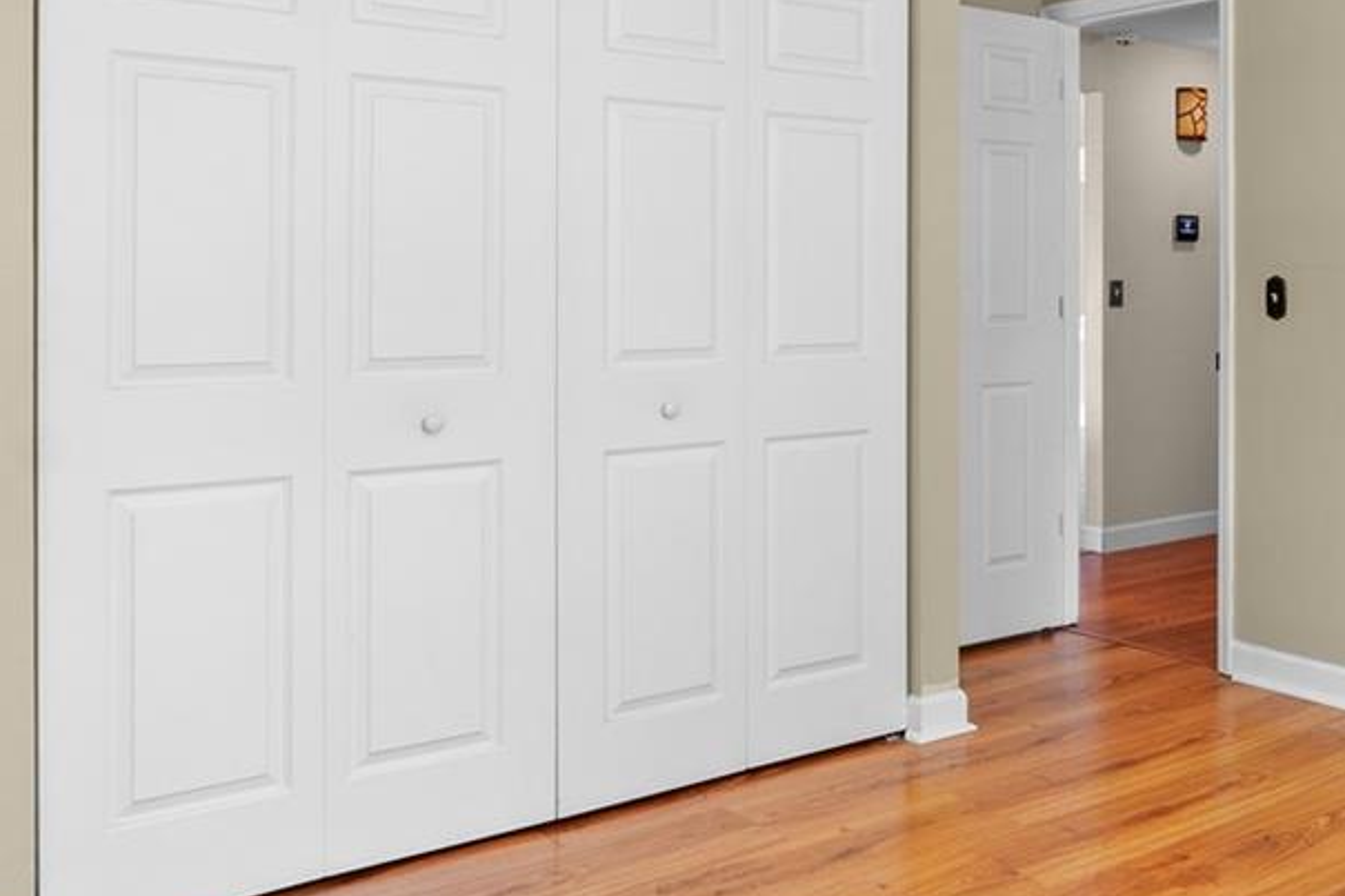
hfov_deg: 46.9
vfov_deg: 35.5
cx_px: 1205
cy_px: 289
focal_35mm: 37
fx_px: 1382
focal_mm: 14
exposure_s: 1/3
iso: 400
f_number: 9
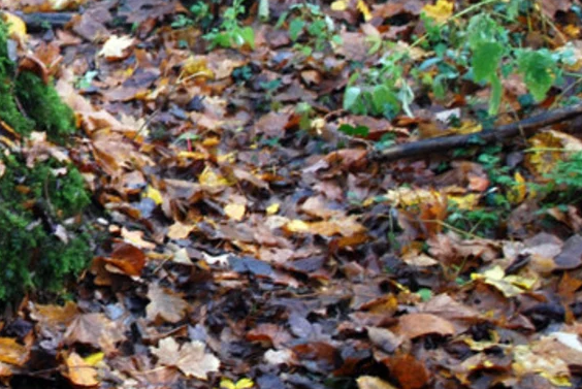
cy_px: 1
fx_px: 1666
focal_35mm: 103
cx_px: -193
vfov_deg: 13.1
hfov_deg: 18.3
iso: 200
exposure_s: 1/50
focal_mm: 24
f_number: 4.2
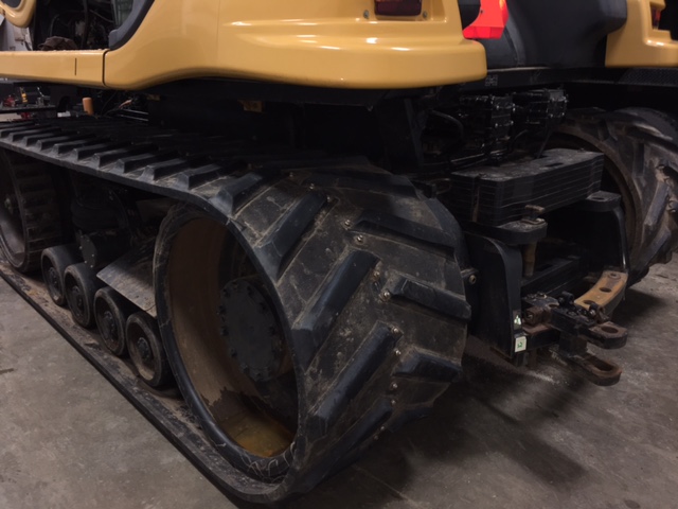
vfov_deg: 48.2
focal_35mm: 29
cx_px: 339
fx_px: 568
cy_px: 254
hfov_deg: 61.7
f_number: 2.2
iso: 32
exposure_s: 1/24
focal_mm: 4.15
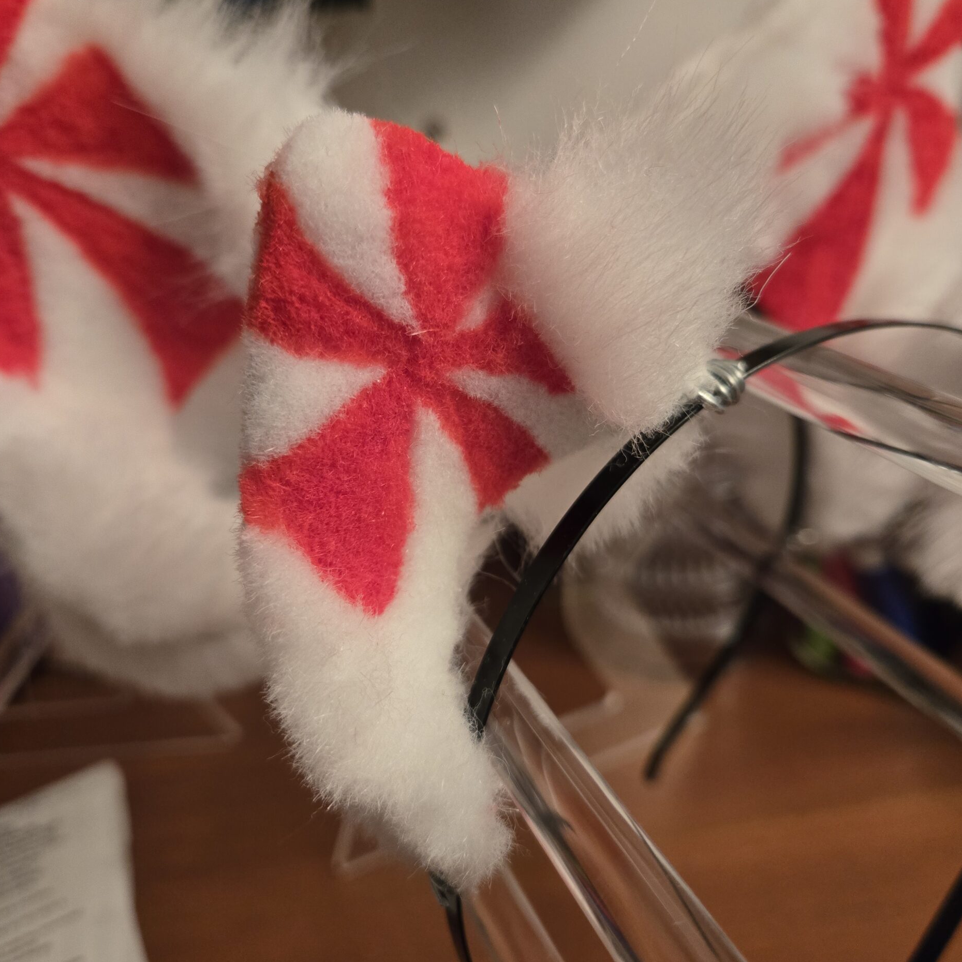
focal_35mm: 28
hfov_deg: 57.3
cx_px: 491
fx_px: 880
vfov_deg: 57.3
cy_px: 499
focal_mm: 5.4
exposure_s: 1/120
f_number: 1.8
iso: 640
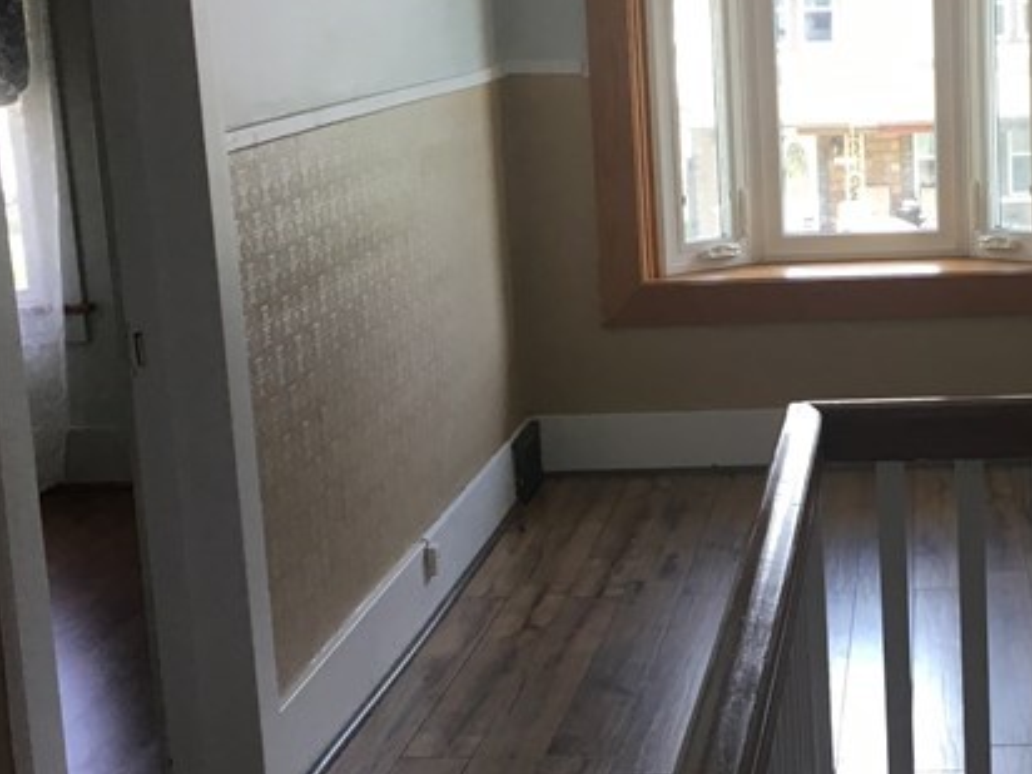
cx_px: 852
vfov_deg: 20.4
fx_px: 2147
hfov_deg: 26.4
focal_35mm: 72
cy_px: 418
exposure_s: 1/30
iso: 25
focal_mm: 4.15
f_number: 2.2
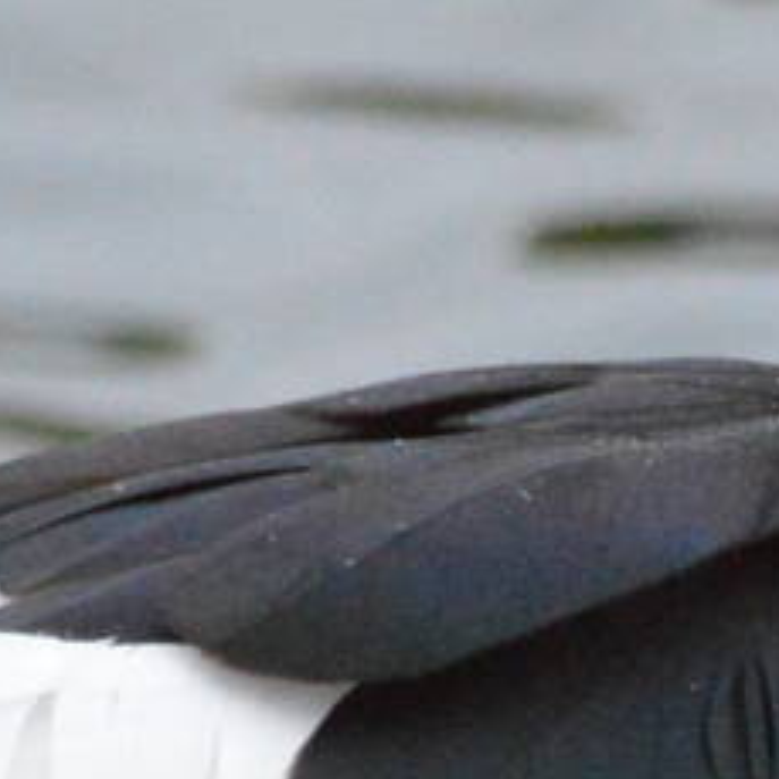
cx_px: 636
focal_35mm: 2400
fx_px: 61105
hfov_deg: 0.7
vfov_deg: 0.7
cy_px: 827
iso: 6400
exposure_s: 1/4000
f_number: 10
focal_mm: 270
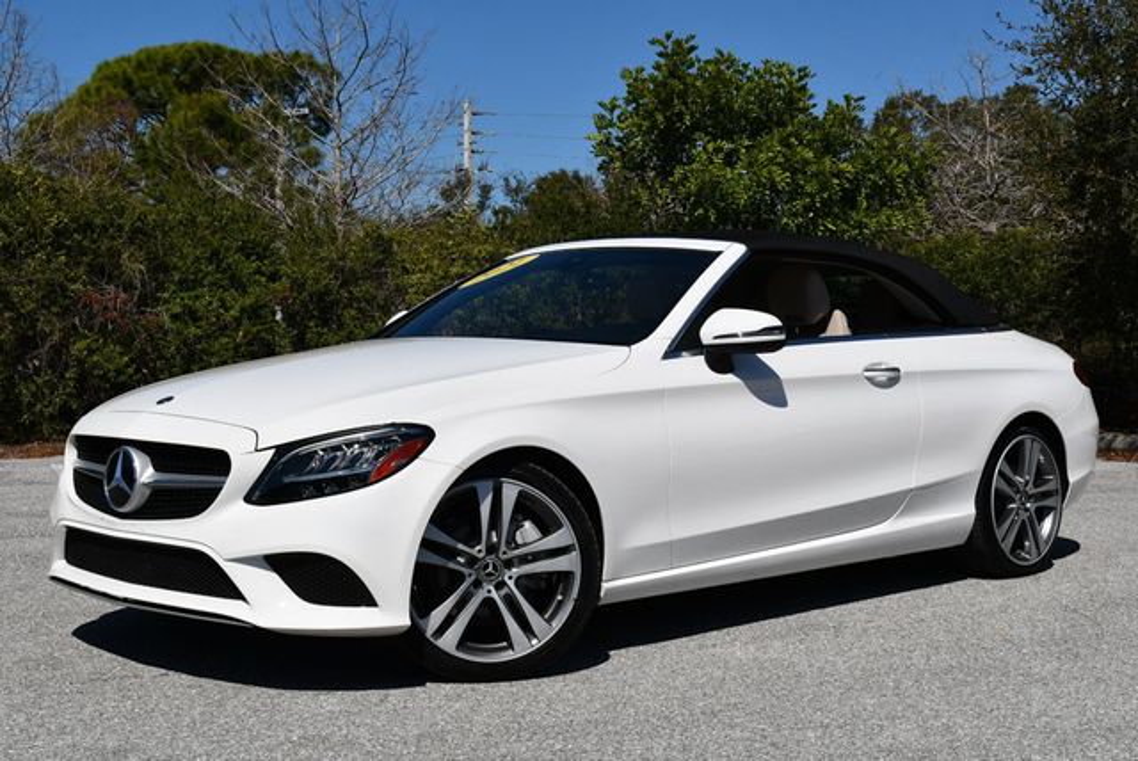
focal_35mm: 52
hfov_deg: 38.2
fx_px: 1645
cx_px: 569
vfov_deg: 26.0
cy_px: 380
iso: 100
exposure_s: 1/400
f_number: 10
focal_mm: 26
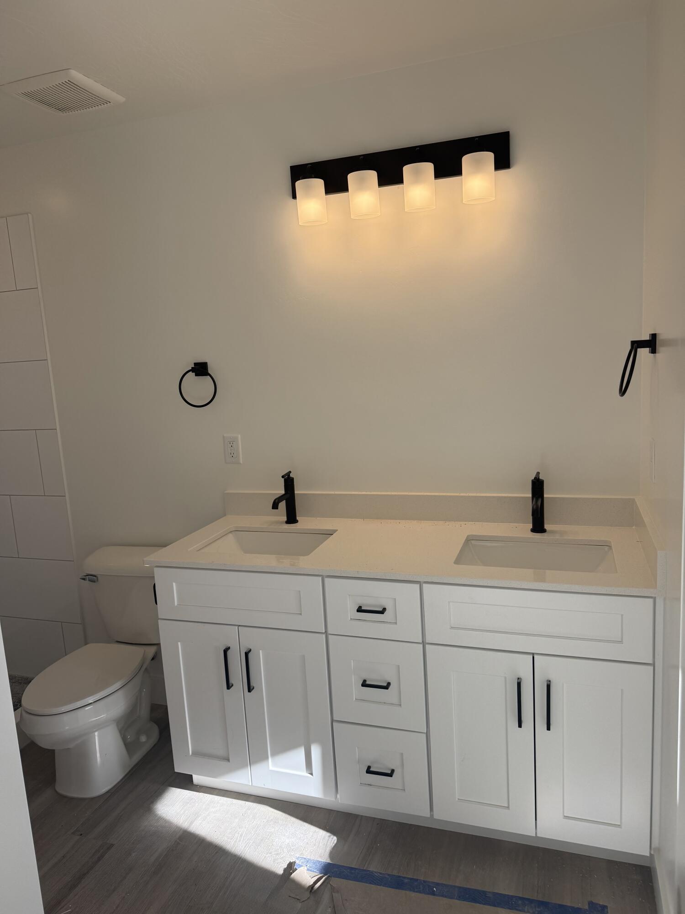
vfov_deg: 71.6
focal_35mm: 24
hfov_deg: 56.8
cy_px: 457
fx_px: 633
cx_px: 342
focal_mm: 6.76
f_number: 1.78
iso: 100
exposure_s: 1/1271
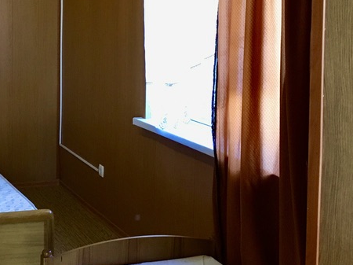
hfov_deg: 28.4
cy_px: 48
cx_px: 43
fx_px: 673
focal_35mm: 66
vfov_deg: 21.9
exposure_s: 1/33
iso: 160
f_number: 2.2
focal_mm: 4.15
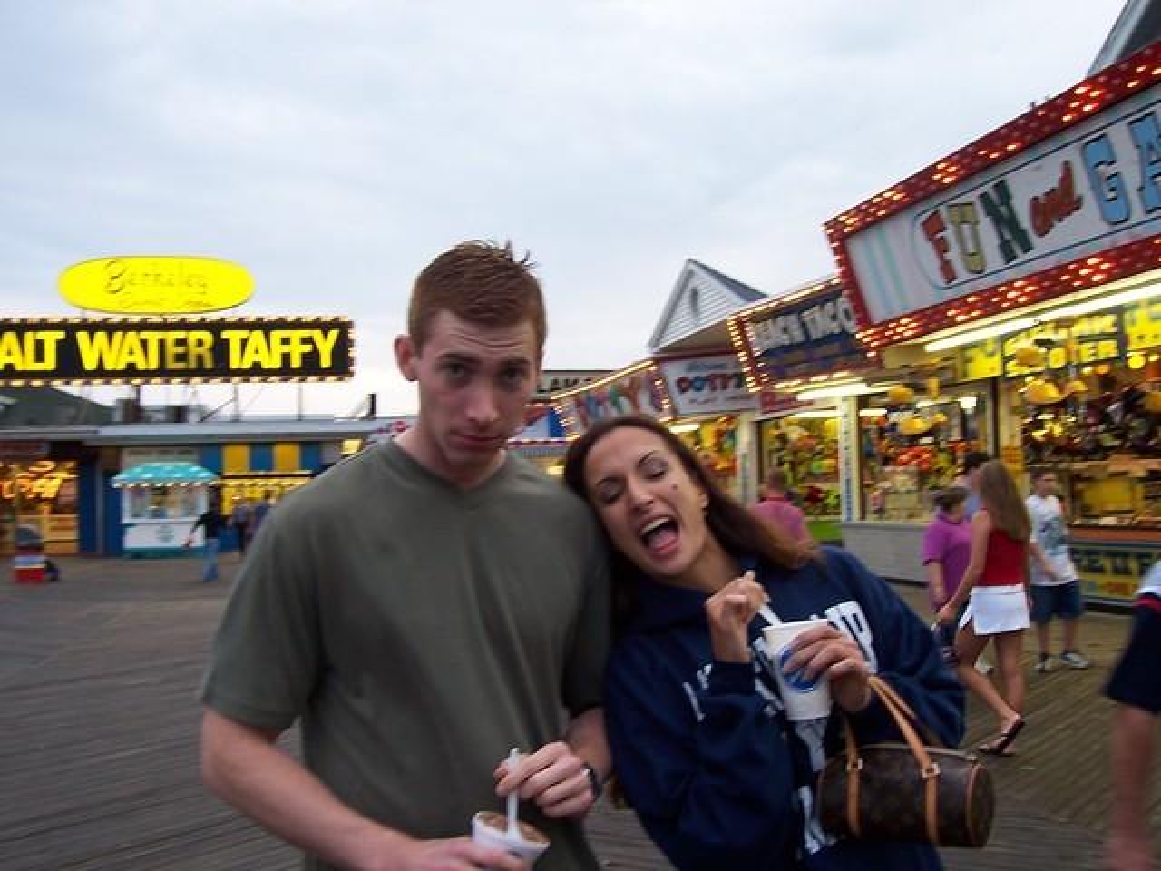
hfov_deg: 50.1
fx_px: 1241
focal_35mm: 37
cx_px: 580
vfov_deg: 38.7
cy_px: 436
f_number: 2.8
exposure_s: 1/60
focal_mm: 5.6
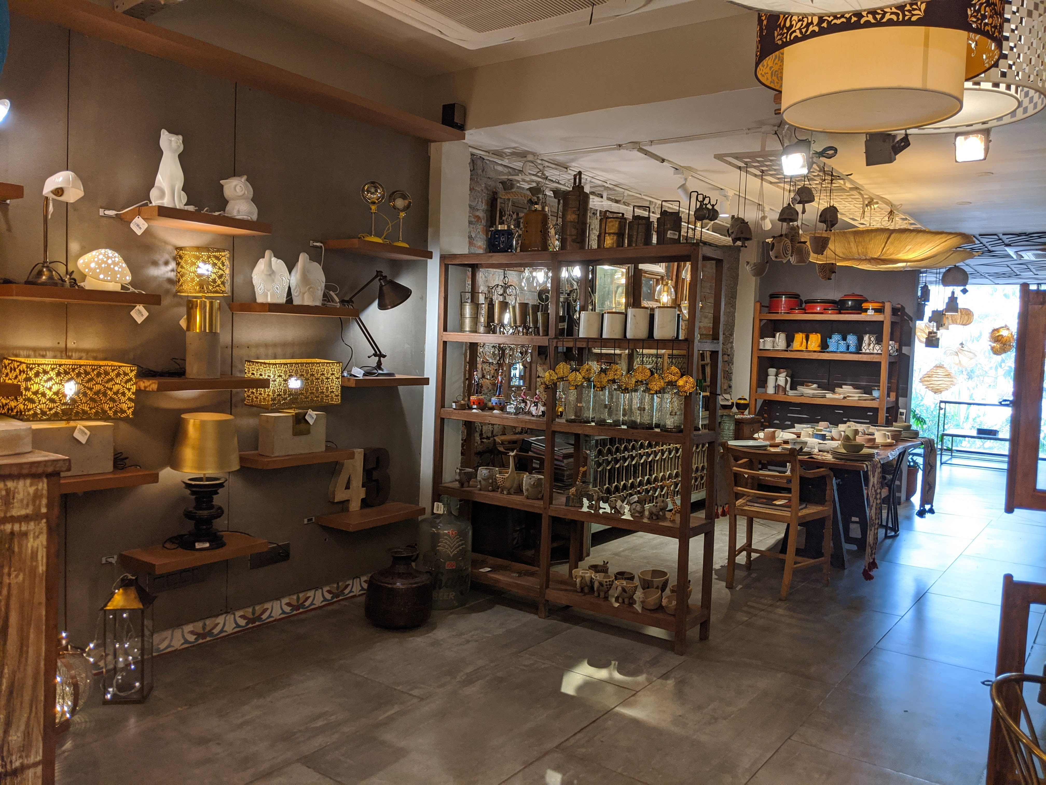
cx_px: 523
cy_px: 392
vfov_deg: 51.4
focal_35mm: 27
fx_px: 816
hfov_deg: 65.3
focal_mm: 4.44
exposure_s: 1/99.9
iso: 88
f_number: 1.8
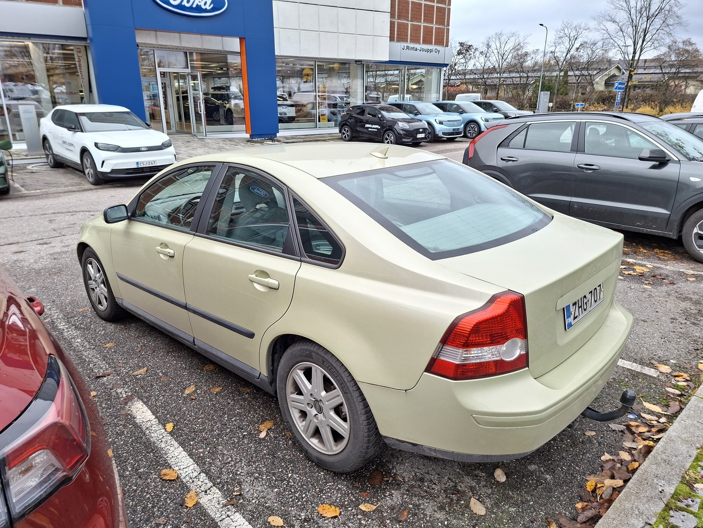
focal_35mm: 23
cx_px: 352
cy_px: 264
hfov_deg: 73.9
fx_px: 467
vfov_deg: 58.9
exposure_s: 1/100
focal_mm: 5.54
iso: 64
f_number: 1.8
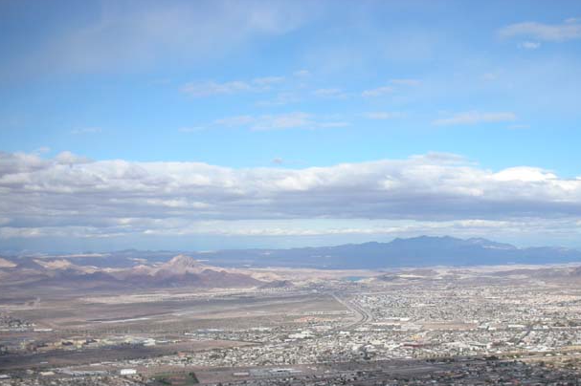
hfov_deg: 40.9
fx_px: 774
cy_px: 284
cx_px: 362
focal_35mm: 48
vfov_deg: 27.7
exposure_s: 1/128
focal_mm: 5.8
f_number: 7.9
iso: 50
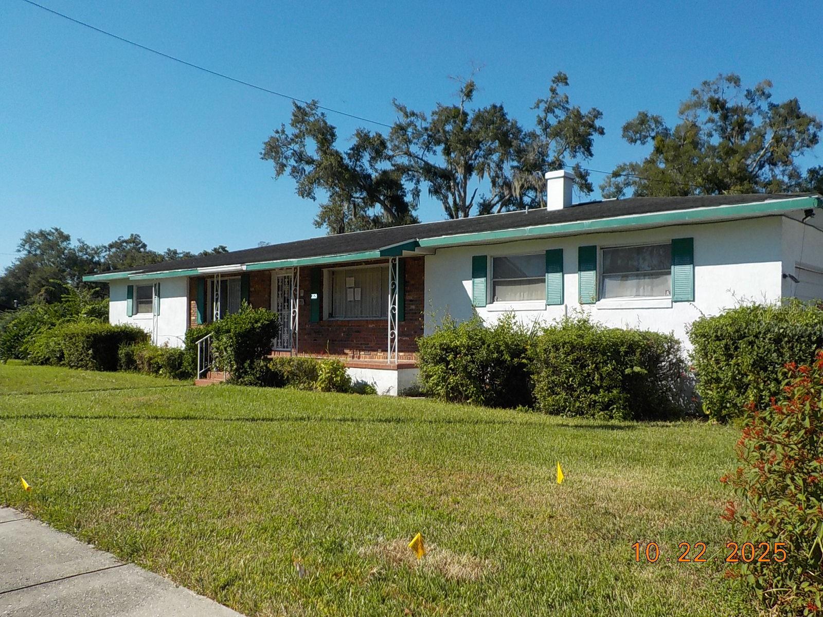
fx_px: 713
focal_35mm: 30
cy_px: 308
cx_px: 412
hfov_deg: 60.0
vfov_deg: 46.8
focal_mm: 4.1
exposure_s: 1/1600
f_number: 3.3
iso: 125
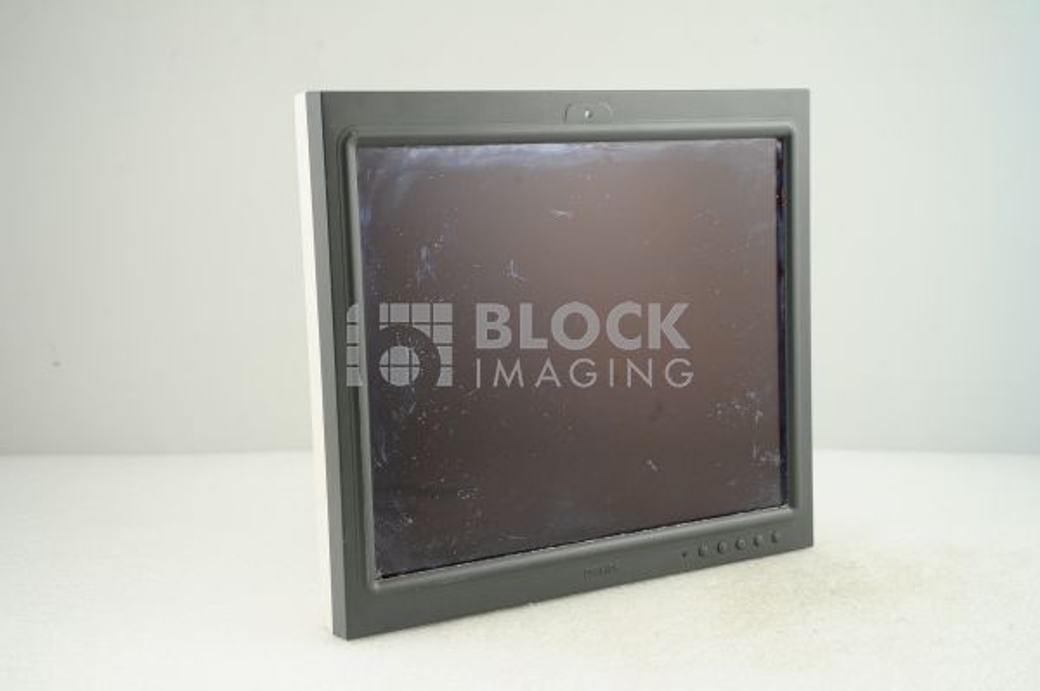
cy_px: 346
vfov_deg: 24.6
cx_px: 520
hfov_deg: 36.3
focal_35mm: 55
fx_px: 1588
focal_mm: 55
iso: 800
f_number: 7.1
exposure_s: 1/100
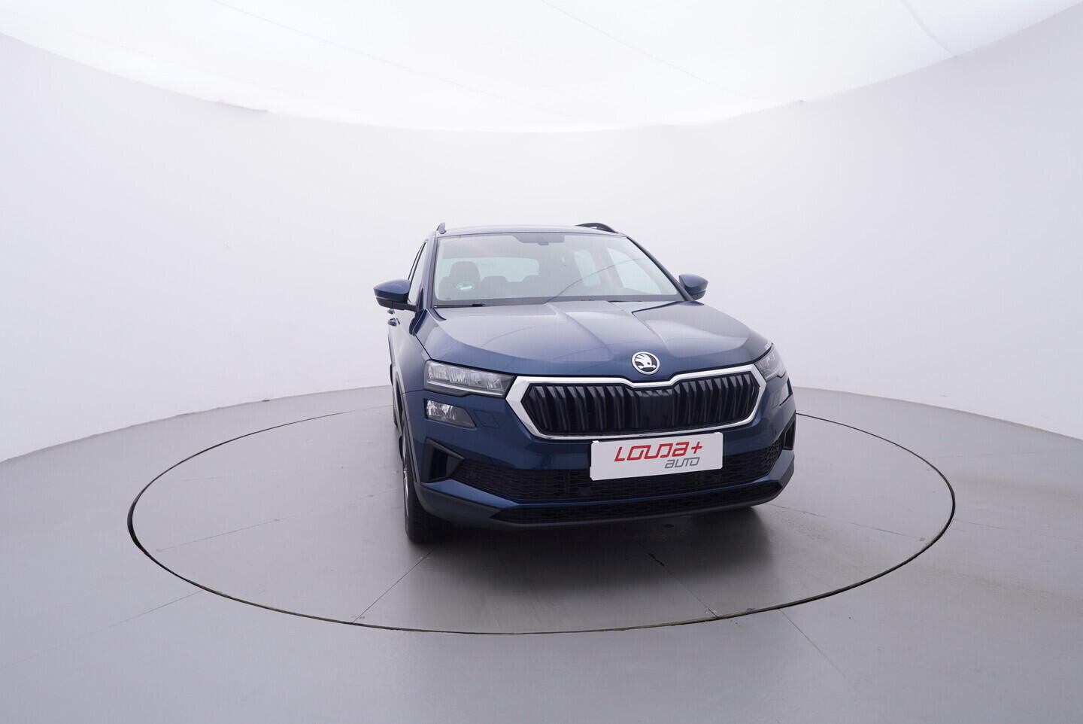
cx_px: 542
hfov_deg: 77.3
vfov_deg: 56.2
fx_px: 677
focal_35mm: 22
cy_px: 362
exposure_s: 1/80
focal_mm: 15
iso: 200
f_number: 5
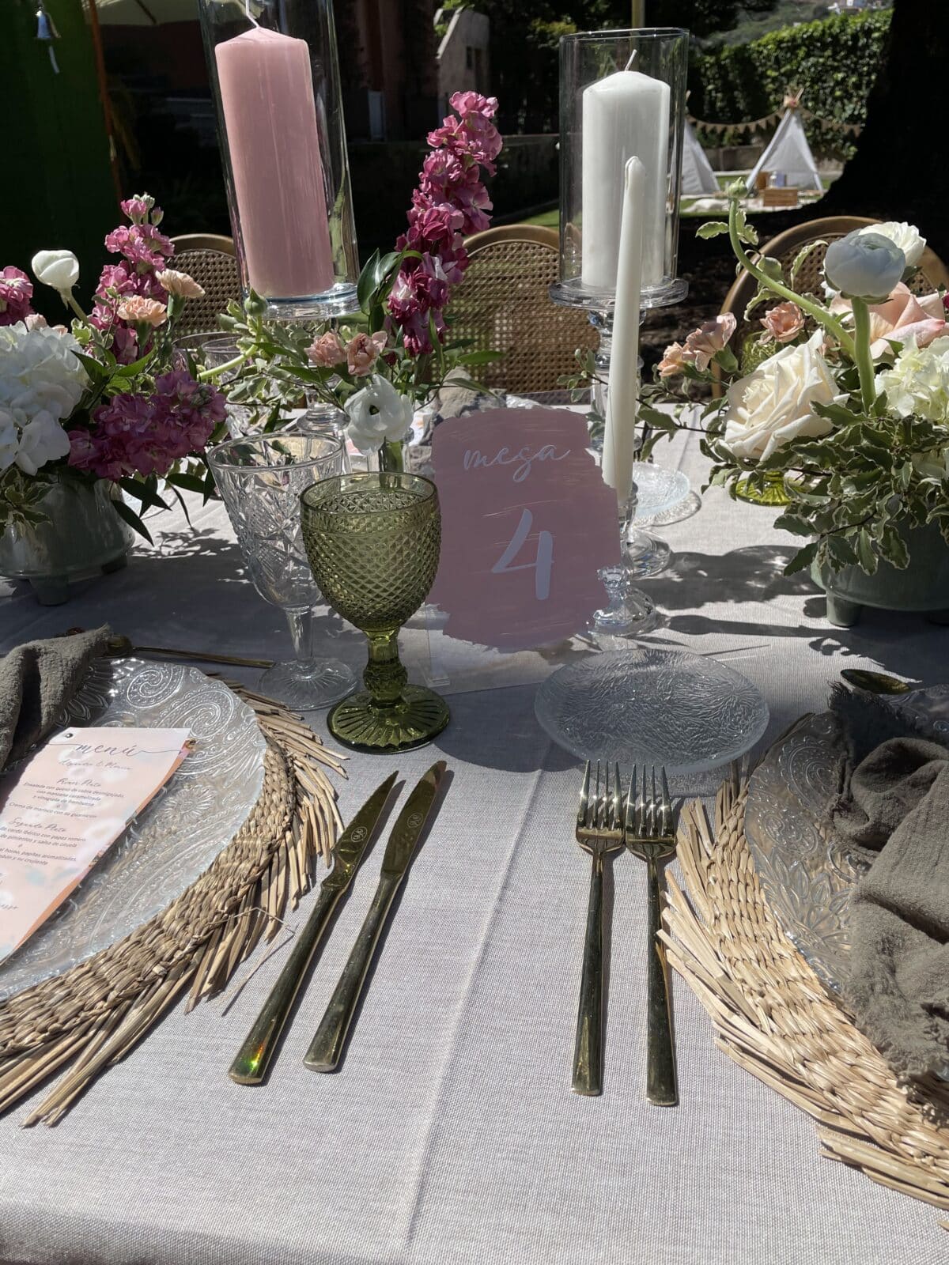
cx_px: 474
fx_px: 950
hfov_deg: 53.1
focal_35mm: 26
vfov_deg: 67.3
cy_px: 632
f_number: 1.6
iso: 32
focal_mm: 4.2
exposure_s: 1/5556
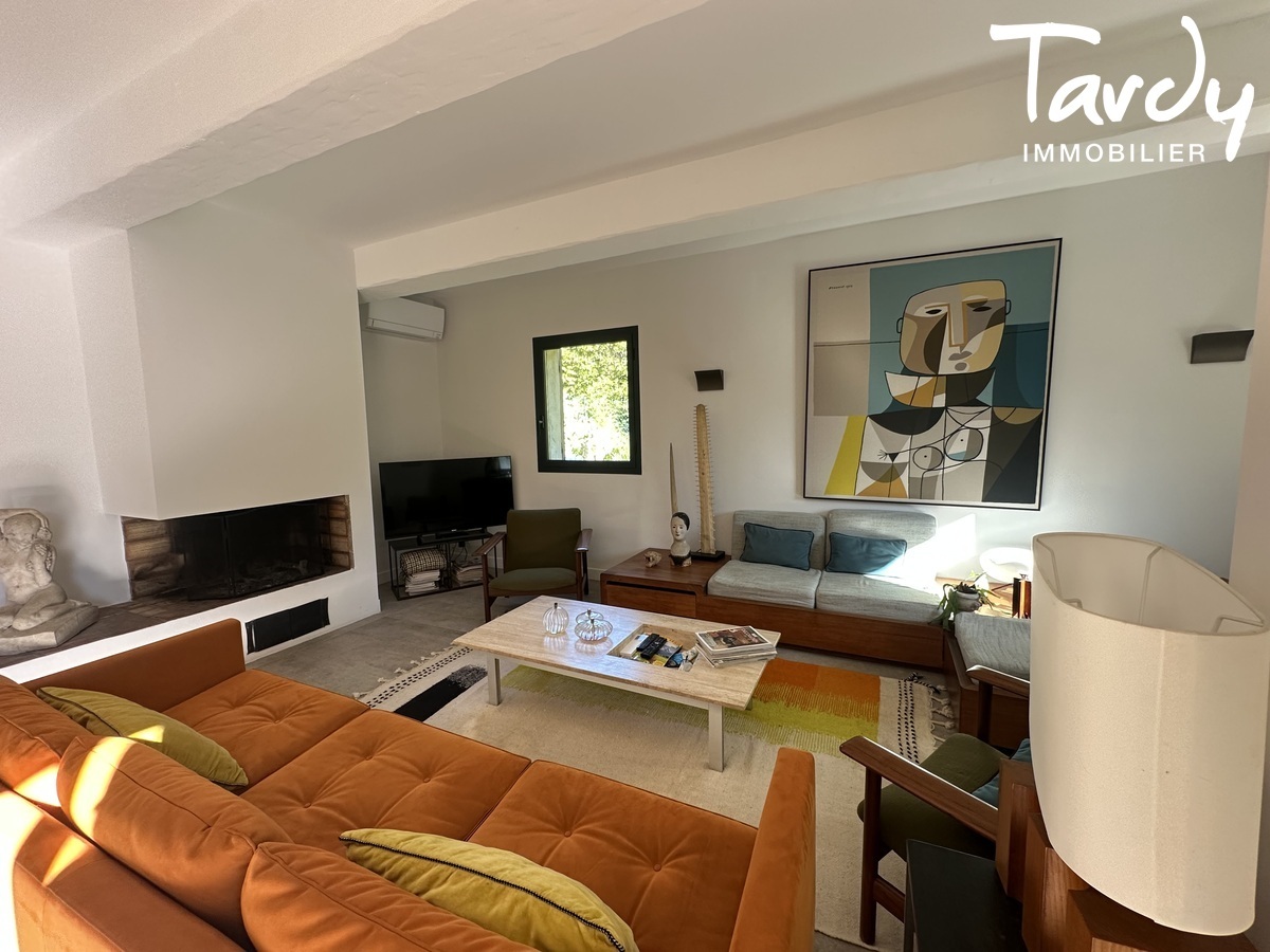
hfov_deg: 102.1
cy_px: 476
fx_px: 514
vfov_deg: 85.7
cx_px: 635
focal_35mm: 14
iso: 160
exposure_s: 1/99
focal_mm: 2.22
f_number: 2.2
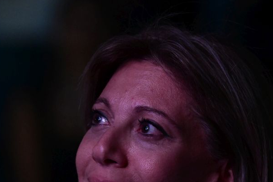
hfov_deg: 5.2
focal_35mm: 398
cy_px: 134
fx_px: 3018
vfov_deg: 3.5
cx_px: 135
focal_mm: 200
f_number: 4
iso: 8000
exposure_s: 1/125
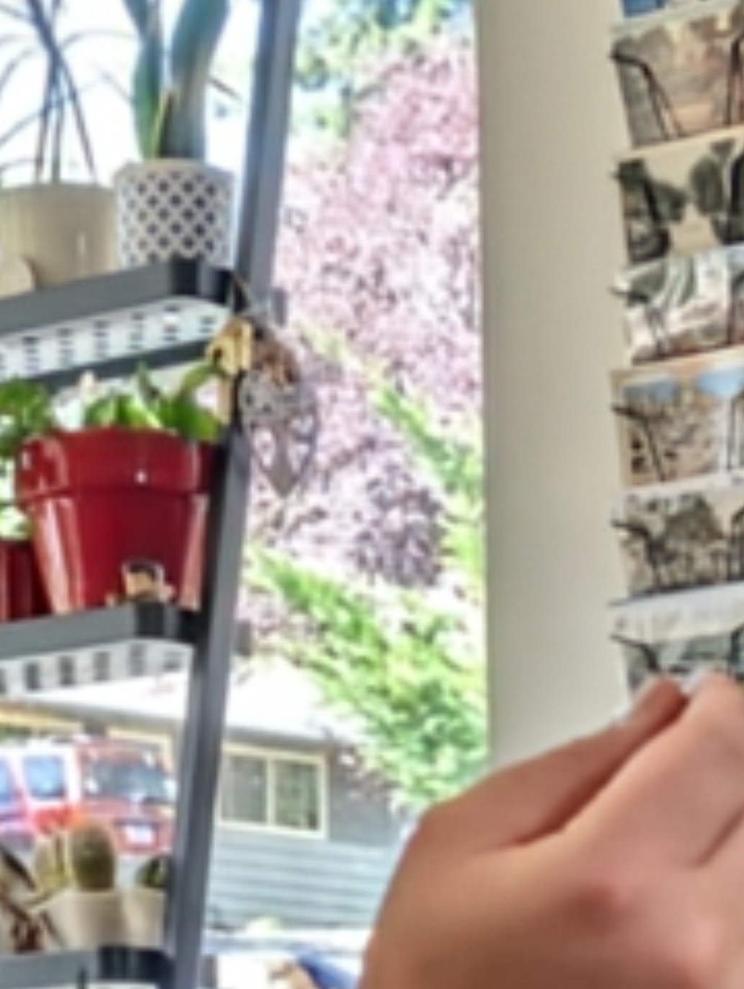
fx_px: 4060
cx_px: 615
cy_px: 1892
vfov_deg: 12.4
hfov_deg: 10.4
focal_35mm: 142
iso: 31
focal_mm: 6.9
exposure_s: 1/65.7
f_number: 1.68
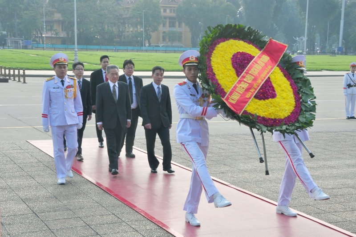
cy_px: 118
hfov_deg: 31.9
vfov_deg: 21.5
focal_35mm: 63
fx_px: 622
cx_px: 178
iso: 320
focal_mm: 42
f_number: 16
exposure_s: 1/125
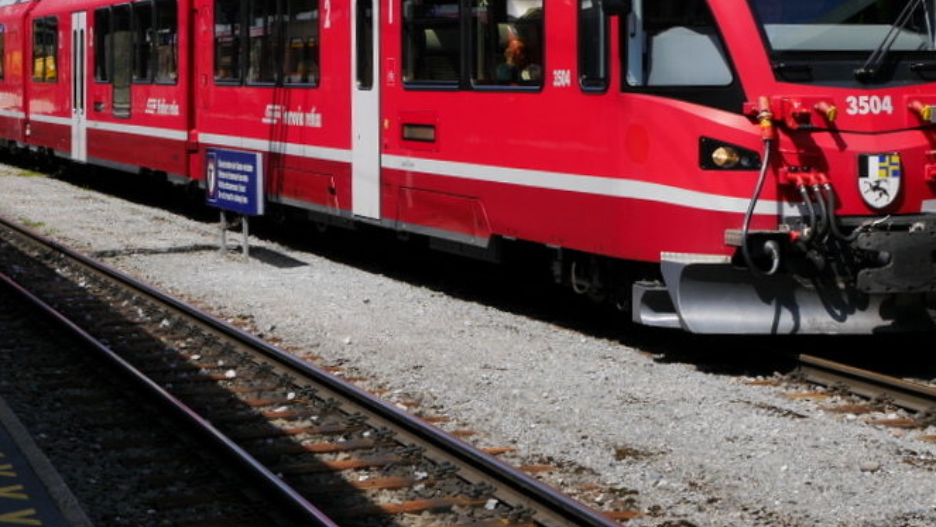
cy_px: 19
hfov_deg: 22.7
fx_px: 2333
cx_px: 542
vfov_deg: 12.7
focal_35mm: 94
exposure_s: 1/320
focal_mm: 26
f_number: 8
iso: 160
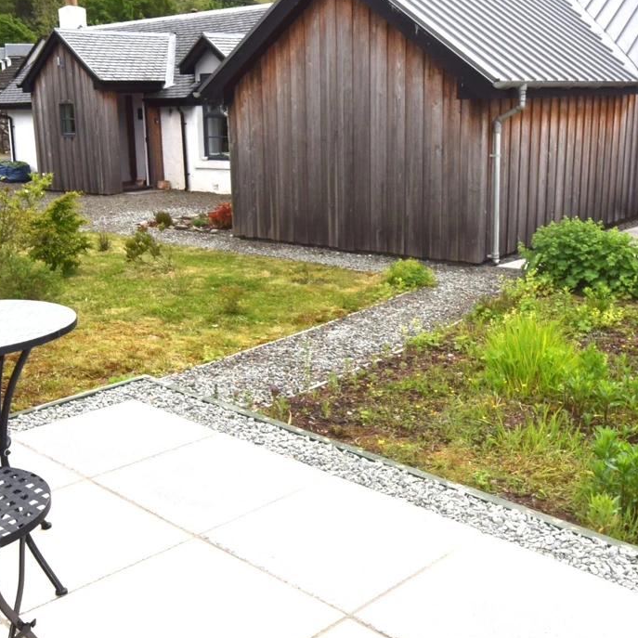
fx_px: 817
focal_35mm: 39
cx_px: 298
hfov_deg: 42.6
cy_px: 277
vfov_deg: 42.6
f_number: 10
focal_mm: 11
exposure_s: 1/200
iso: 100
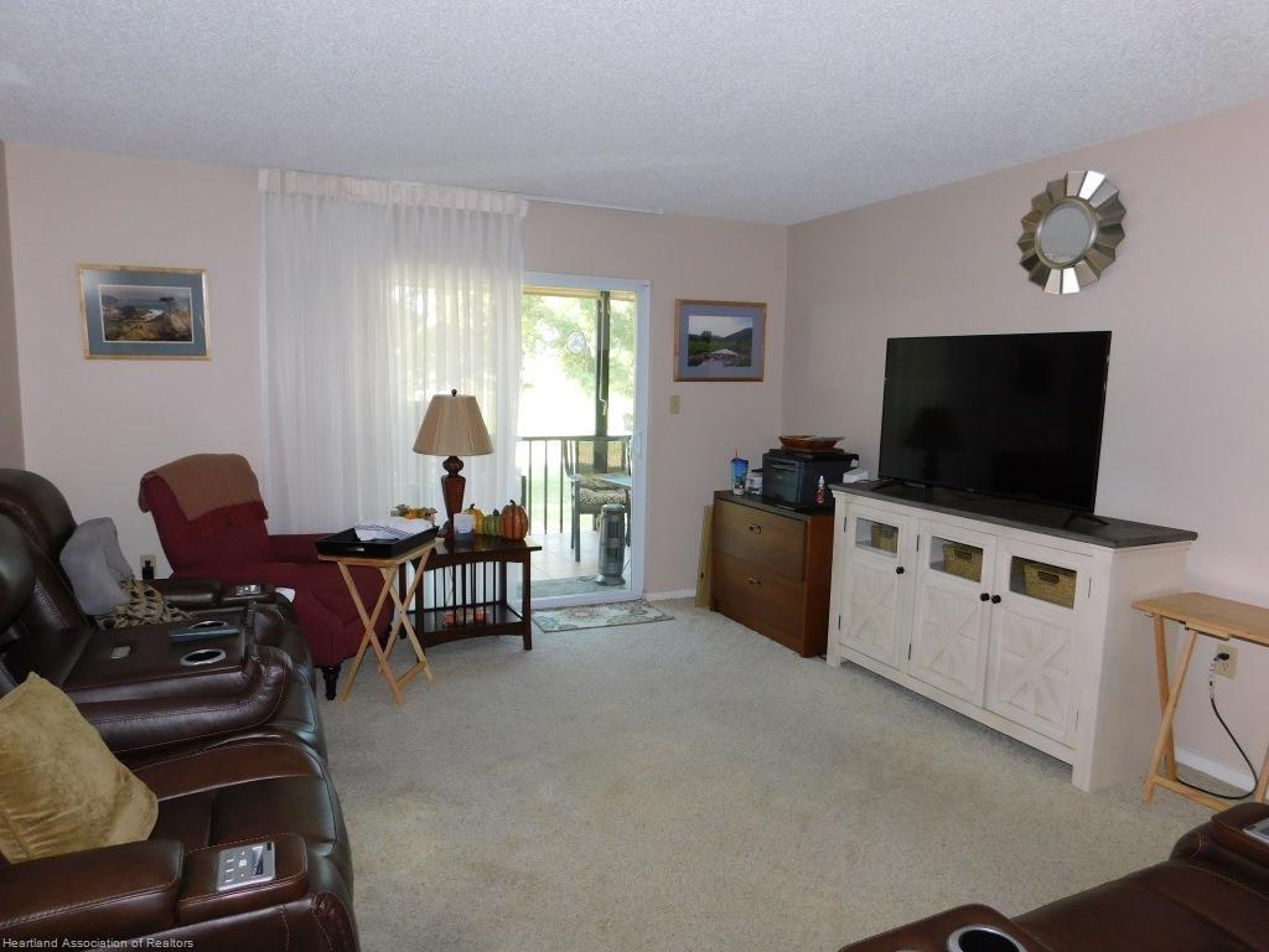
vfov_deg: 58.9
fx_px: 843
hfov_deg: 73.9
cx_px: 634
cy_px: 476
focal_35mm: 23
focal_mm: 4
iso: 200
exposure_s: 1/30
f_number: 3
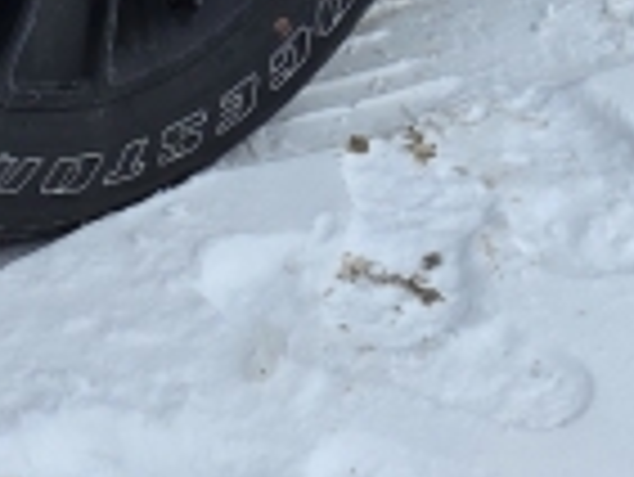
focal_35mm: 167
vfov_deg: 7.7
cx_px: 243
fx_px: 3061
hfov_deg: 11.8
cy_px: -999
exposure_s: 1/5608
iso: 80
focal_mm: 6.3
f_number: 1.7
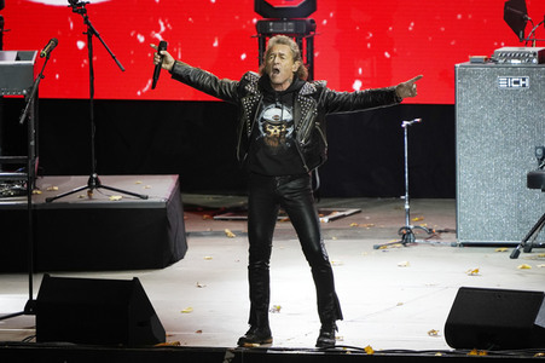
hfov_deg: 3.4
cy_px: 182
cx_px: 272
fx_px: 9076
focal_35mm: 600
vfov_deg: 2.3
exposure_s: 1/400
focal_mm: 600
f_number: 6.3
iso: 3200
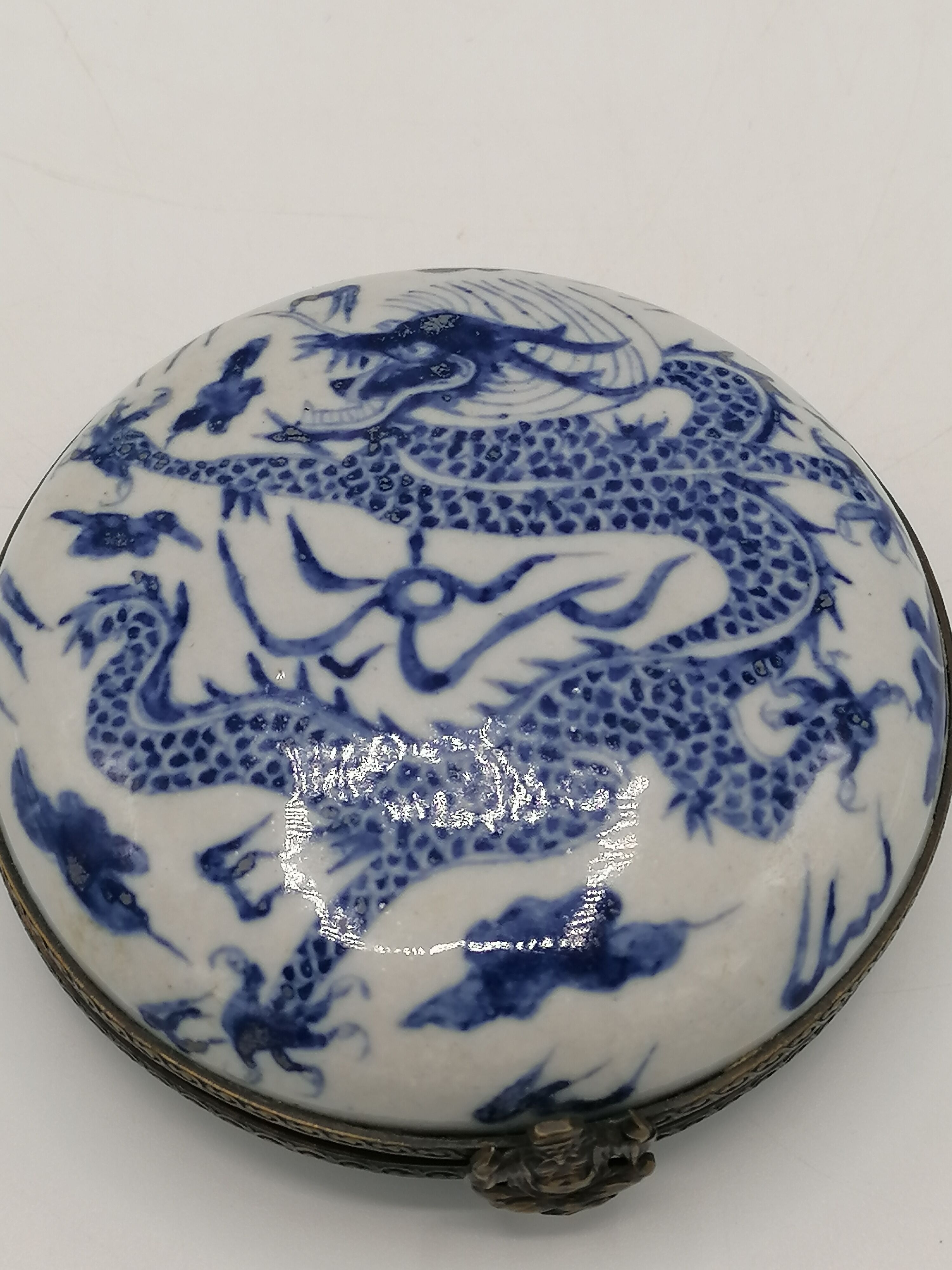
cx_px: 476
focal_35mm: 71
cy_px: 635
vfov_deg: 27.4
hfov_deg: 20.7
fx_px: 2603
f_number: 1.8
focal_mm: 4.75
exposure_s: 1/405
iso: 50
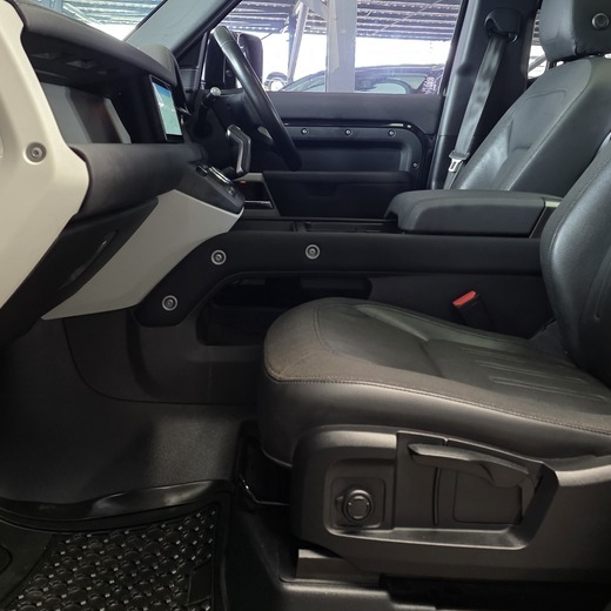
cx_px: 338
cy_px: 179
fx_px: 799
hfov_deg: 41.8
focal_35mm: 40
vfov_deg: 41.0
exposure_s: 1/100
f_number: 1.7
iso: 1000
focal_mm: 6.25
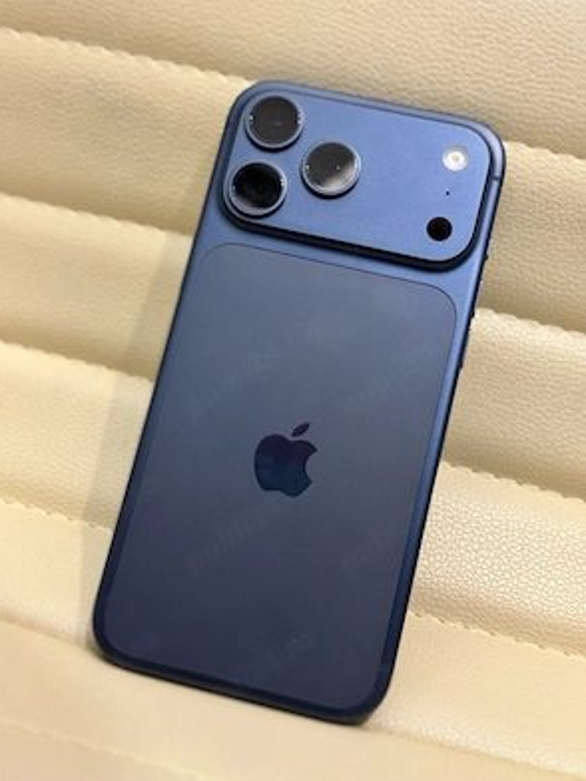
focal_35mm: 49
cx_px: 289
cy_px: 392
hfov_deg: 29.7
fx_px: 1106
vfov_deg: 38.9
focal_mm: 6.76
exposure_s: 1/40
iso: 400
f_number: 1.78
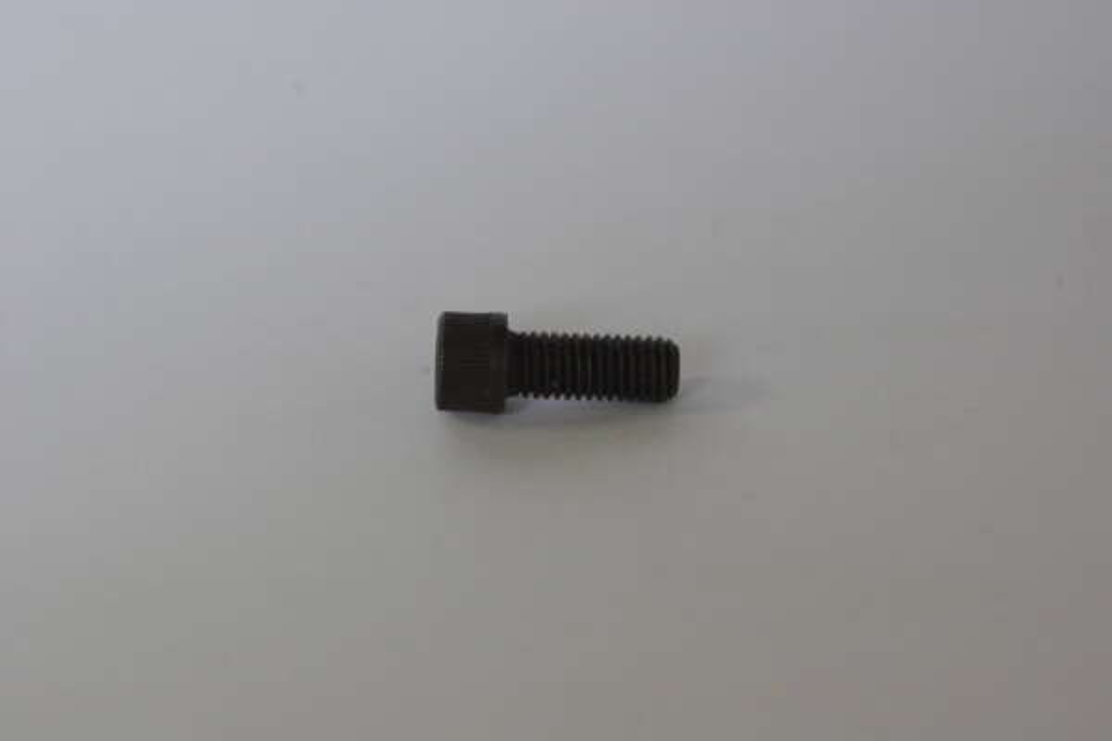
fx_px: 3706
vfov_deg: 11.4
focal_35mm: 120
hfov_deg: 17.1
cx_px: 556
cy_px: 370
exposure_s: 1/20
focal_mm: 80
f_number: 8
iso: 800
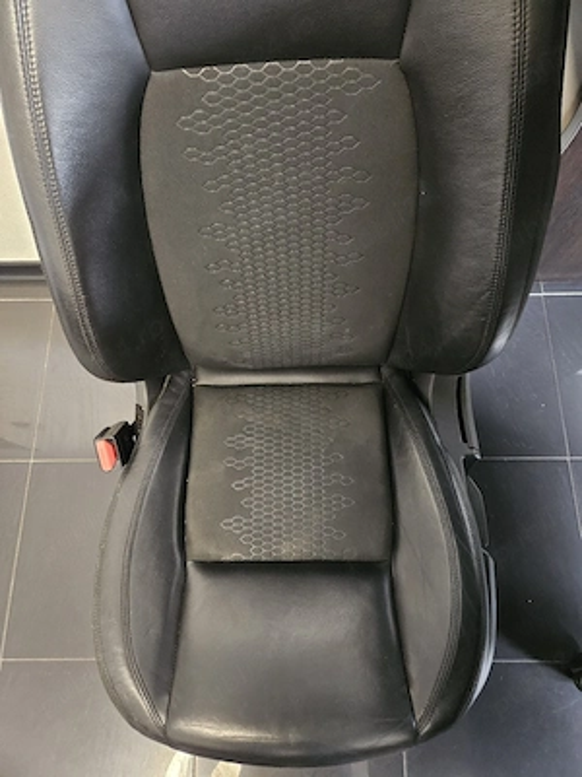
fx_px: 516
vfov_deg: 73.9
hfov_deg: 58.9
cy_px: 388
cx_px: 291
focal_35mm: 23
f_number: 1.8
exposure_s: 1/25.1
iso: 1600
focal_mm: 5.4
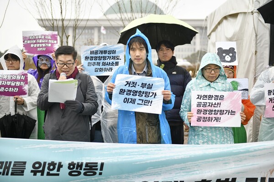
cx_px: 137
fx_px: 419
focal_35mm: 55
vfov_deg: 24.6
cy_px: 91
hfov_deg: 36.2
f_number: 2.8
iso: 200
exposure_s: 1/200
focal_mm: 55
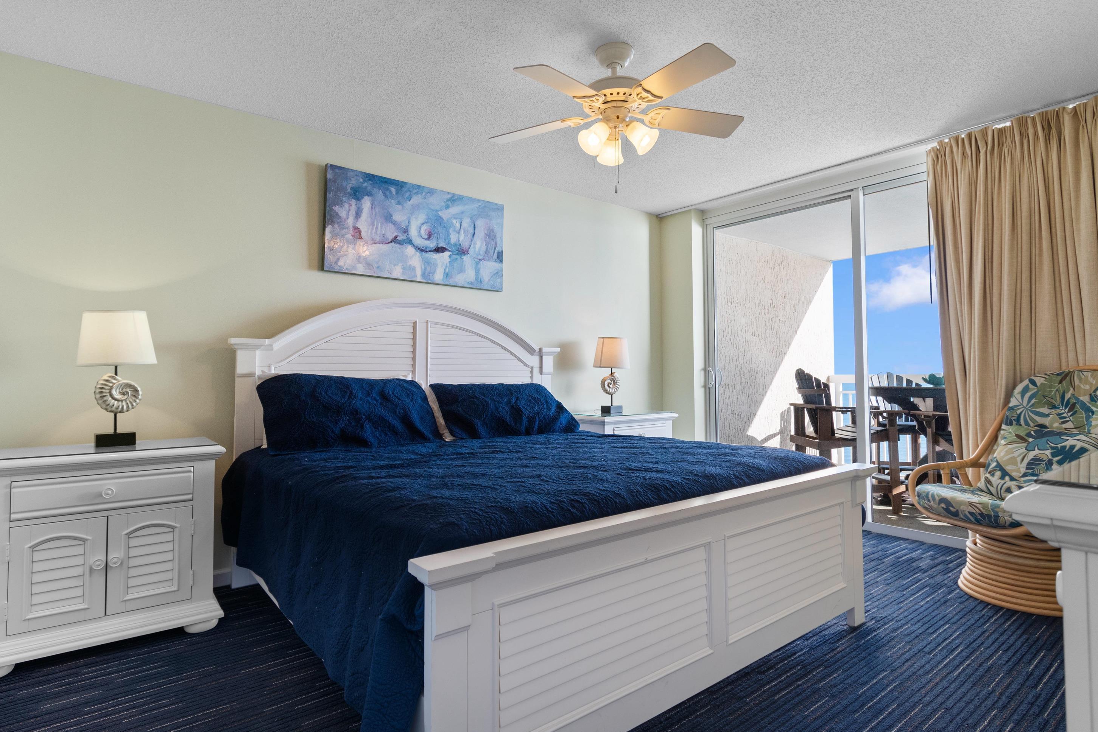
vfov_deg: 67.3
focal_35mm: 18
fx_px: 549
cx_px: 533
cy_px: 383
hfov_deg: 90.0
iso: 100
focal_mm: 11.5
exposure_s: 1/6
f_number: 4.8
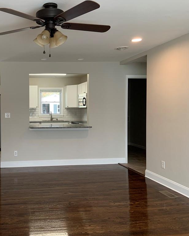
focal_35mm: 34
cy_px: 118
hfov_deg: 41.2
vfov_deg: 52.8
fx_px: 238
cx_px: 34
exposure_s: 1/120
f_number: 1.8
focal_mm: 4.25
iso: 80
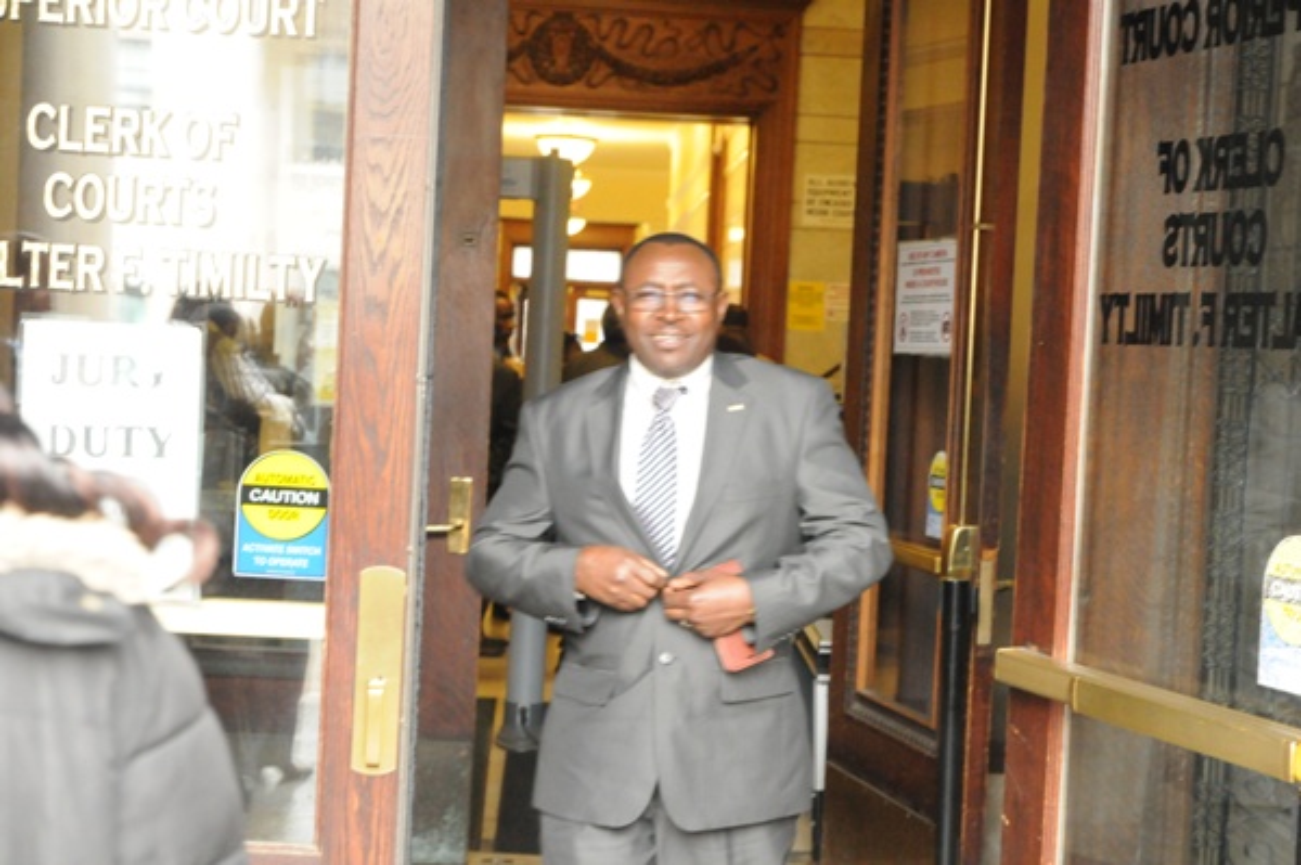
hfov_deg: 31.9
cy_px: 432
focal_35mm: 63
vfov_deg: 21.5
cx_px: 650
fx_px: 2275
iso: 3200
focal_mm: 42
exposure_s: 1/80
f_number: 4.5
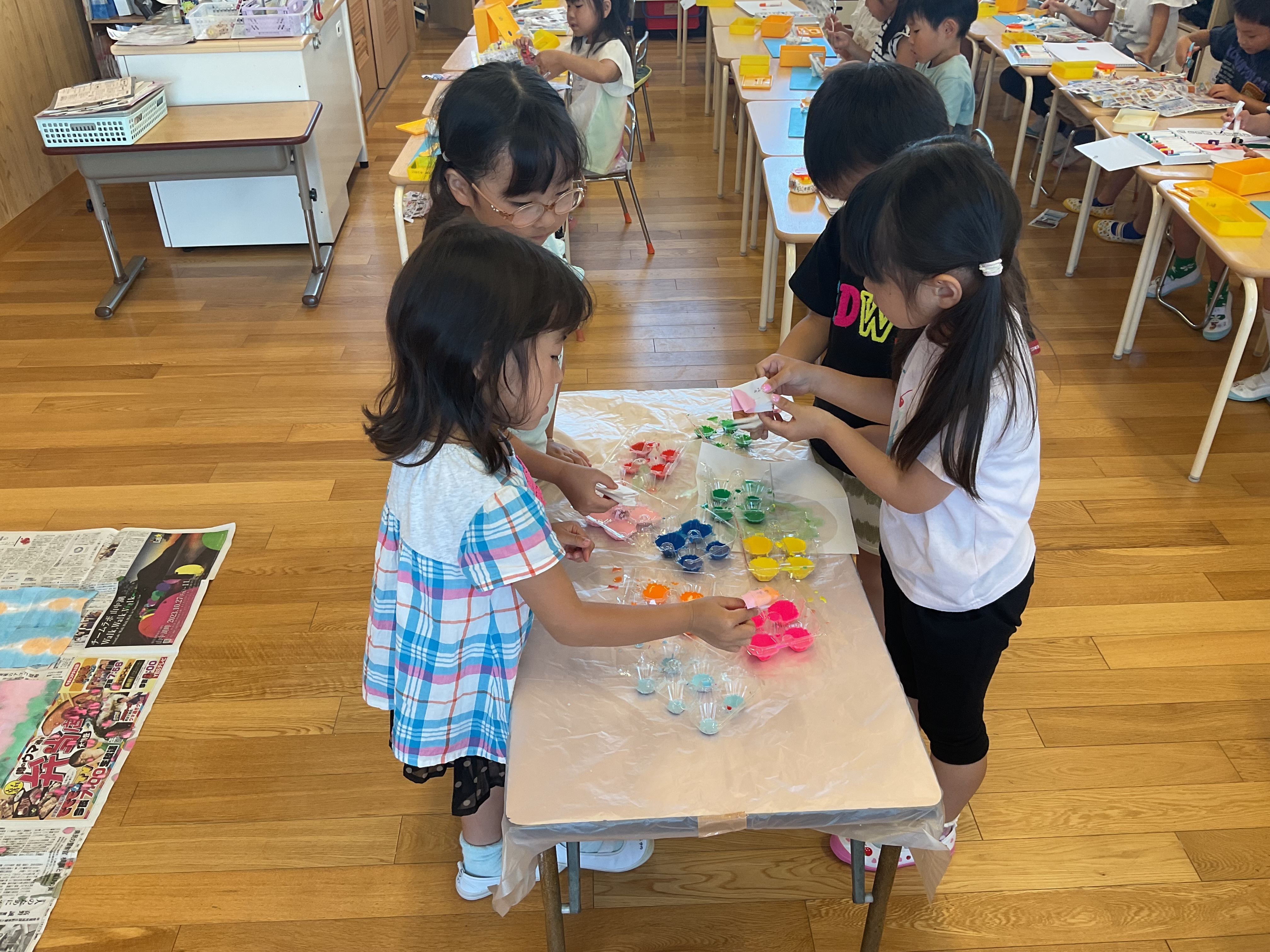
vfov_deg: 48.2
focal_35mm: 29
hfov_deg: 61.7
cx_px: 635
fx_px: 1064
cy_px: 476
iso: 50
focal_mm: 3
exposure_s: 1/120
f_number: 1.8
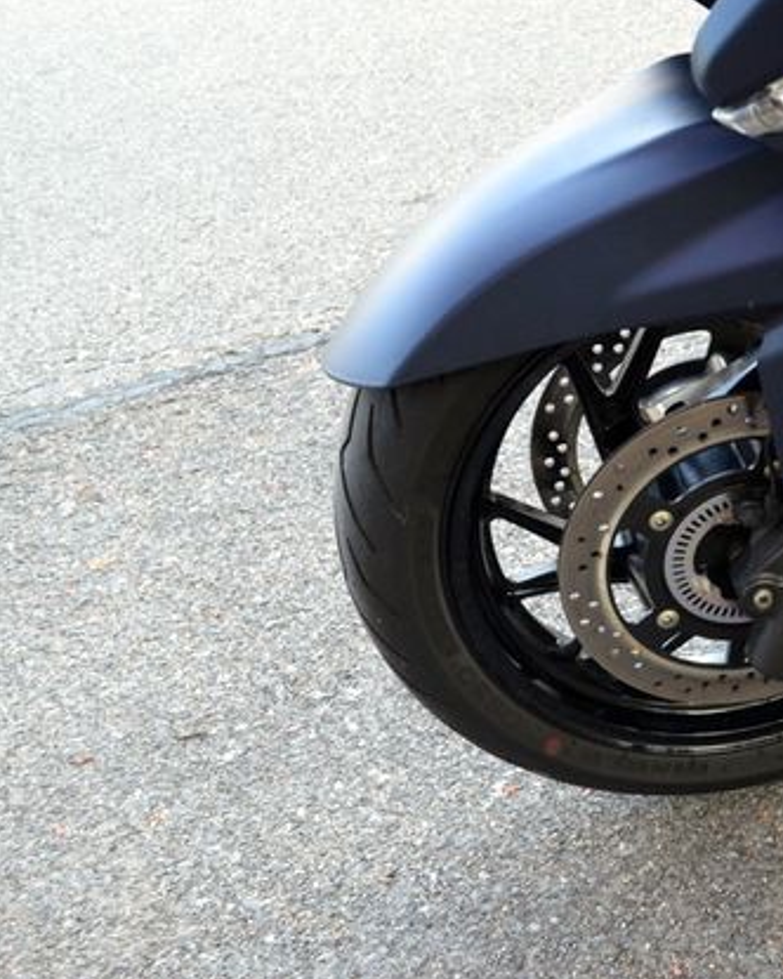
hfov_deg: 27.8
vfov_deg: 36.0
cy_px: 493
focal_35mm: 52
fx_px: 1506
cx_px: 745
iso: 400
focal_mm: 24
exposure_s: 1/100
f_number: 5
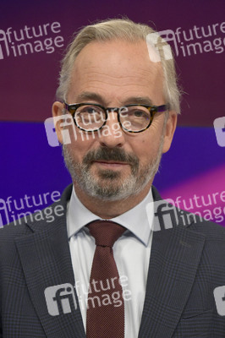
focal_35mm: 60
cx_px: 112
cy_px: 169
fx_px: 563
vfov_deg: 33.4
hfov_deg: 22.6
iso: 1600
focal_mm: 60
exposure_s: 1/250
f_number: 5.6
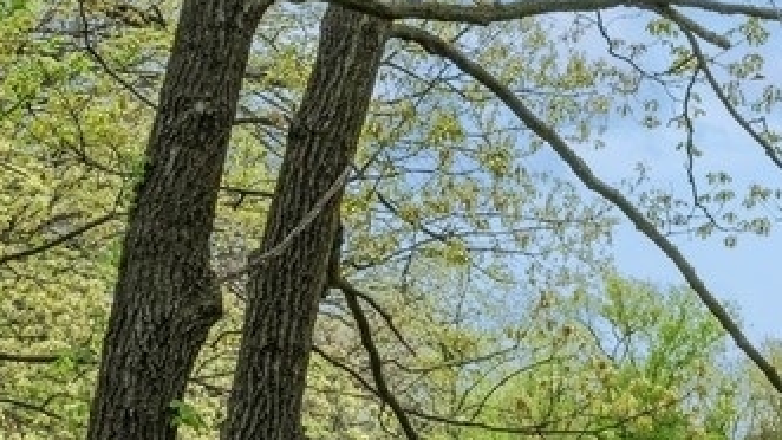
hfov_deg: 13.2
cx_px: 168
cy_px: 737
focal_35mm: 162
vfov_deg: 7.3
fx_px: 3358
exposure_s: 1/800
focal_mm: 32
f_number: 8
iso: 400
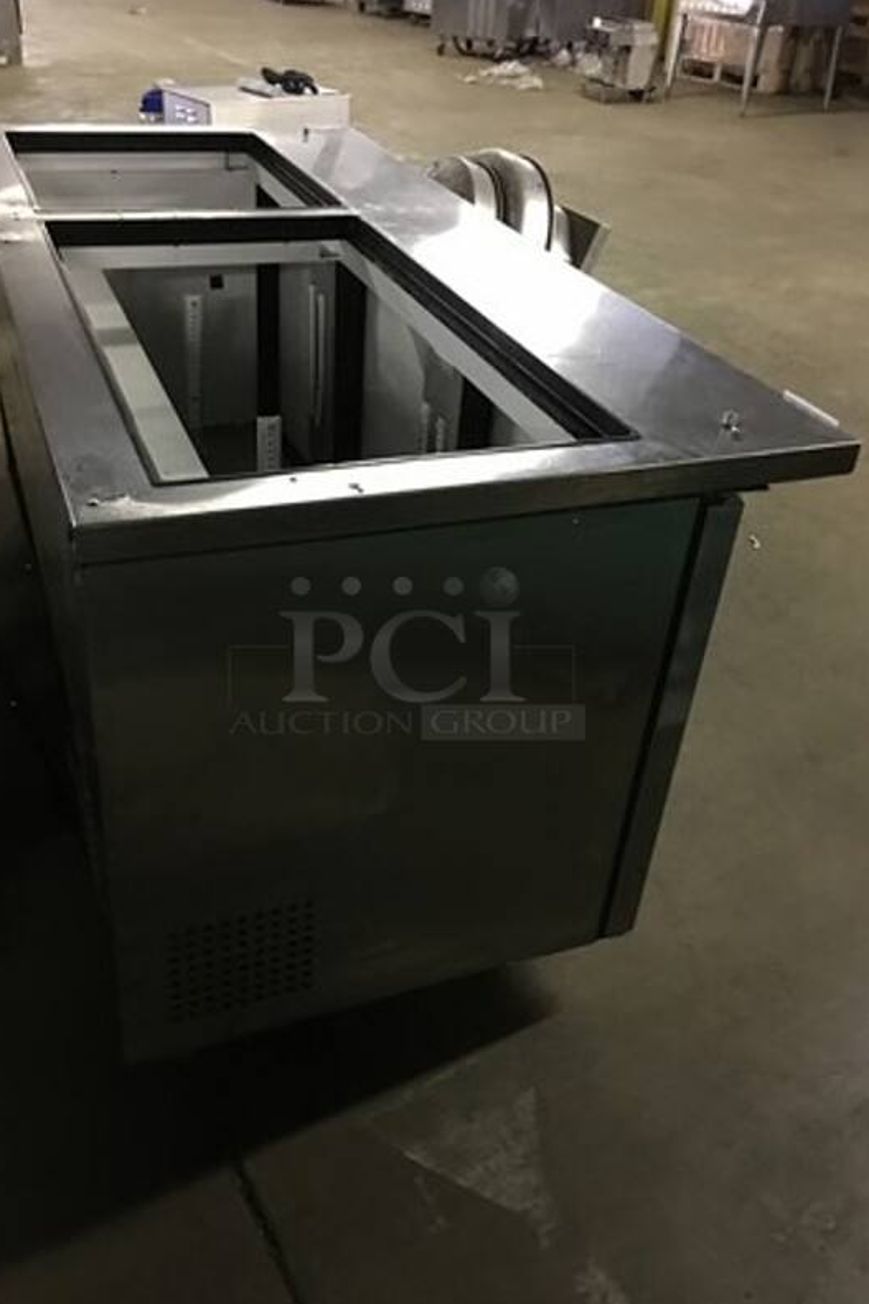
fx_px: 1123
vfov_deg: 60.3
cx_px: 402
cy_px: 654
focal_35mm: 31
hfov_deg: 42.3
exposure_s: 1/4
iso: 100
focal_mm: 4.15
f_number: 2.2
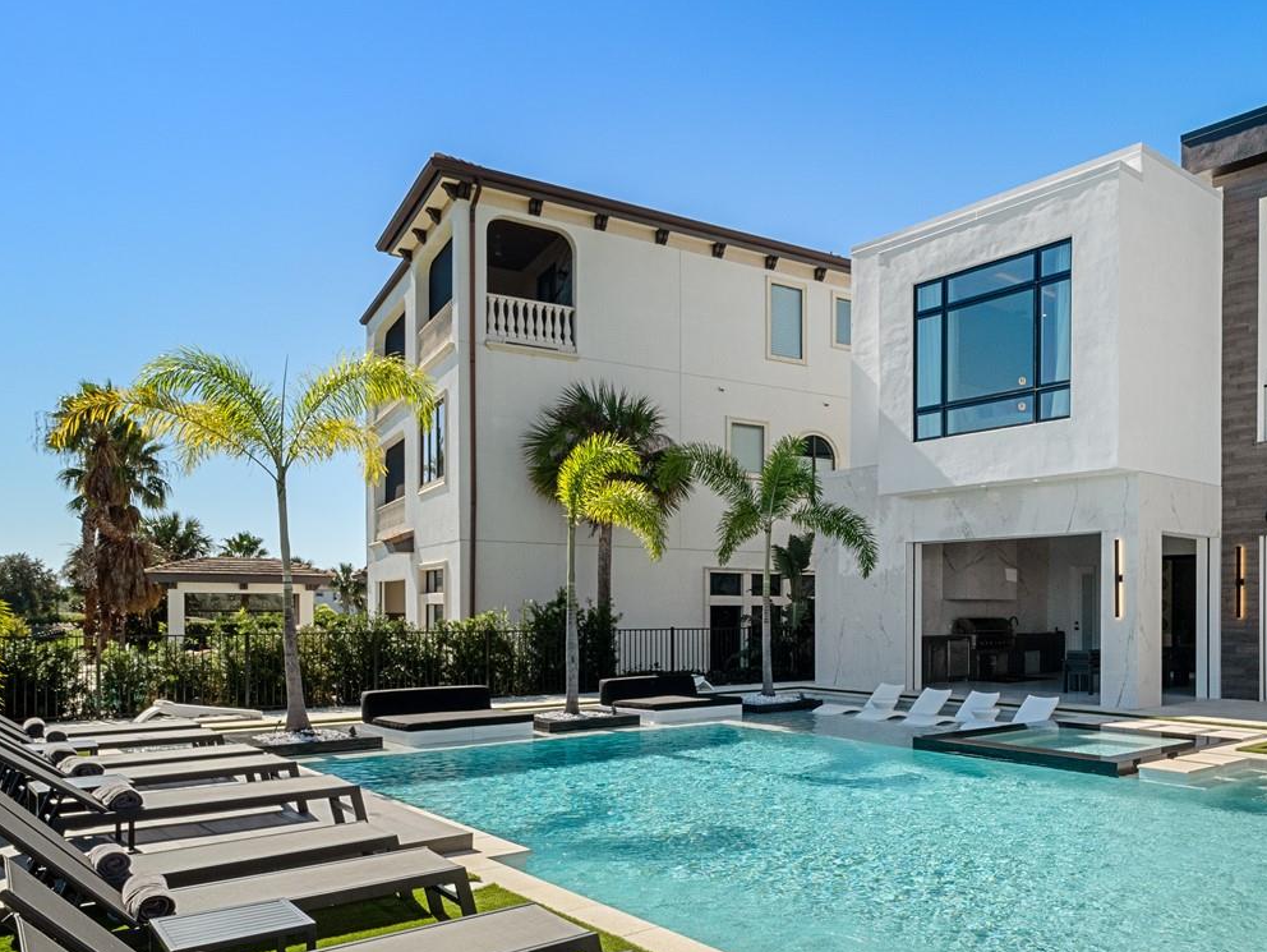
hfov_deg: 58.7
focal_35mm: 29
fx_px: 1062
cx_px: 934
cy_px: 599
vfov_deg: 47.8
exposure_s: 1/640
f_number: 7.1
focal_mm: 9
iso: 400
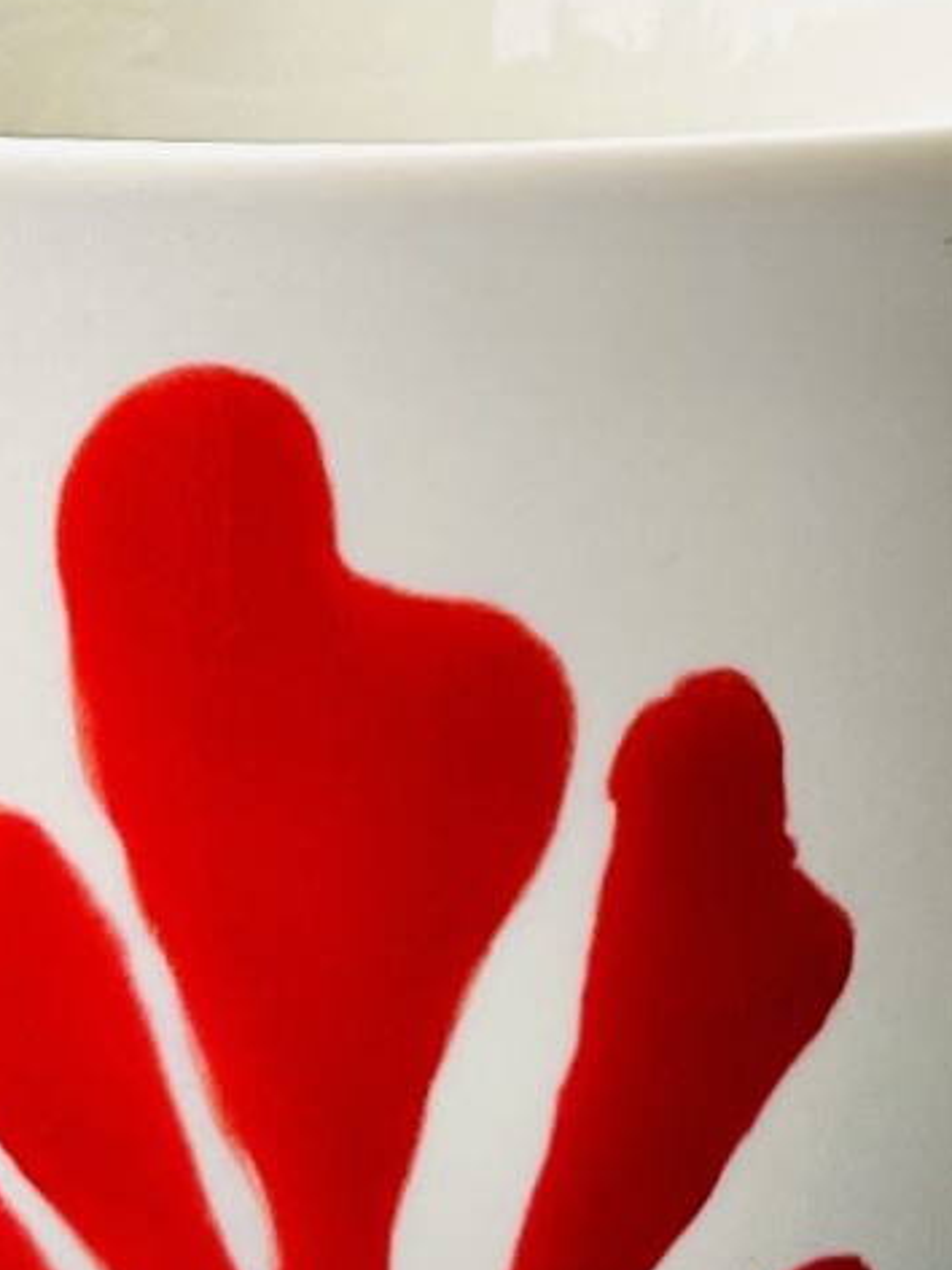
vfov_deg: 16.8
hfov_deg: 12.7
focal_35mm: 117
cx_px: 395
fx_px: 4290
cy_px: 927
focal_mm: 5.7
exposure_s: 1/1089
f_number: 1.5
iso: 50
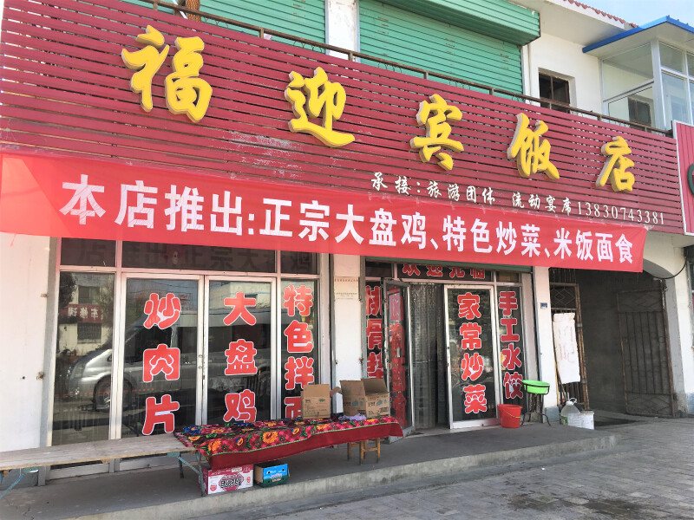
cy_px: 260
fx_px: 581
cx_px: 347
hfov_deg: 61.7
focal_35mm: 29
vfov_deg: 48.2
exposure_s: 1/549
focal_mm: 4.15
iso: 25
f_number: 2.2
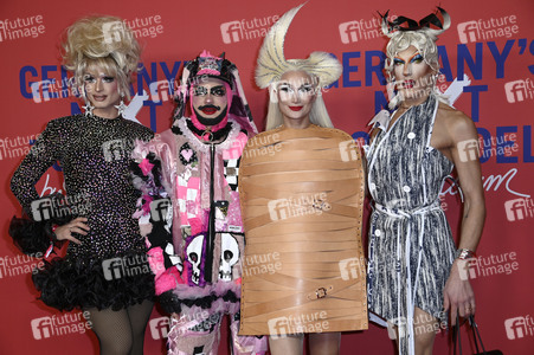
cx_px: 267
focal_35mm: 62
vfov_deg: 21.9
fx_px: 919
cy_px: 178
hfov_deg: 32.4
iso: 640
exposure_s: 1/200
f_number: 5.6
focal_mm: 62
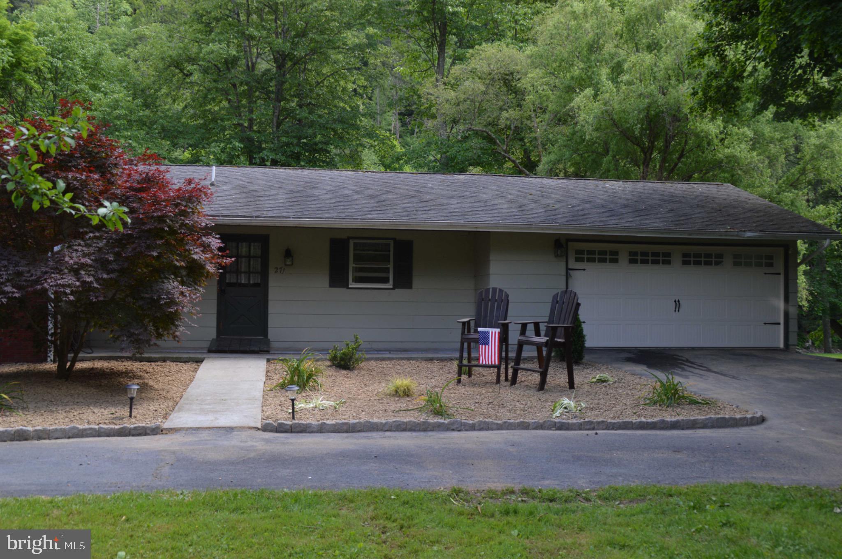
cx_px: 421
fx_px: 771
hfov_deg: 57.3
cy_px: 280
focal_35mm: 33
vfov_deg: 39.9
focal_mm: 22
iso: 125
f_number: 5.6
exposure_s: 1/125
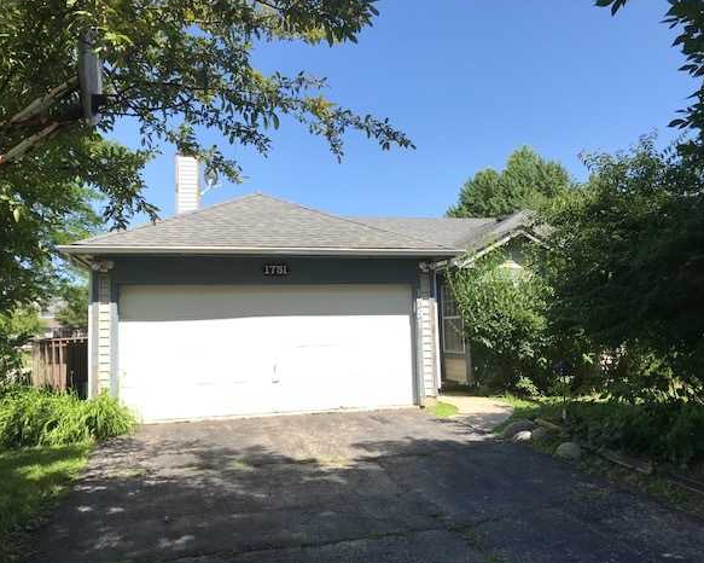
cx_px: 359
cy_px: 280
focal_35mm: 30
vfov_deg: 48.5
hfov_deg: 58.8
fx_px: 625
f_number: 1.8
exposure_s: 1/1429
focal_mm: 3.99
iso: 20
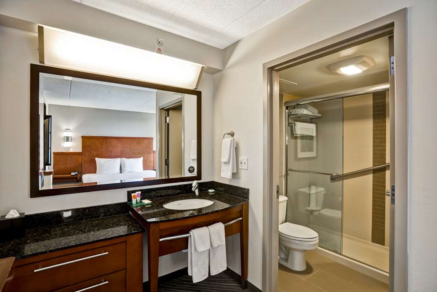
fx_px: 194
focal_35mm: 16
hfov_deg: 96.7
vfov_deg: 73.7
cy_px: 146
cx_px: 218
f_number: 8
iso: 200
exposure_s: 1/6
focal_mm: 16
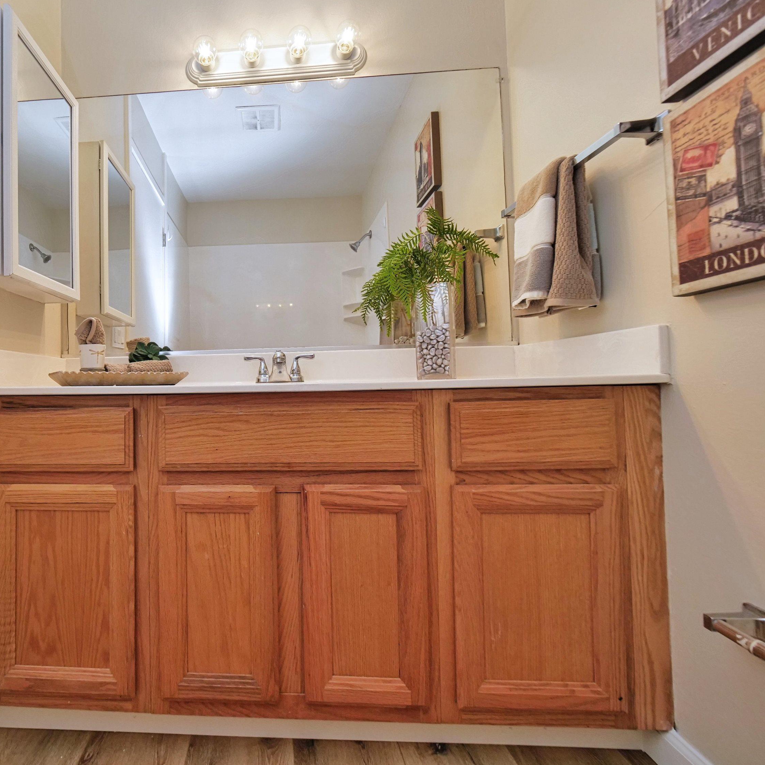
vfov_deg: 84.0
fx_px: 425
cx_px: 250
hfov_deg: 80.9
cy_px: 374
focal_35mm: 17
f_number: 4
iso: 400
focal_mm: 7
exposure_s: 1/160
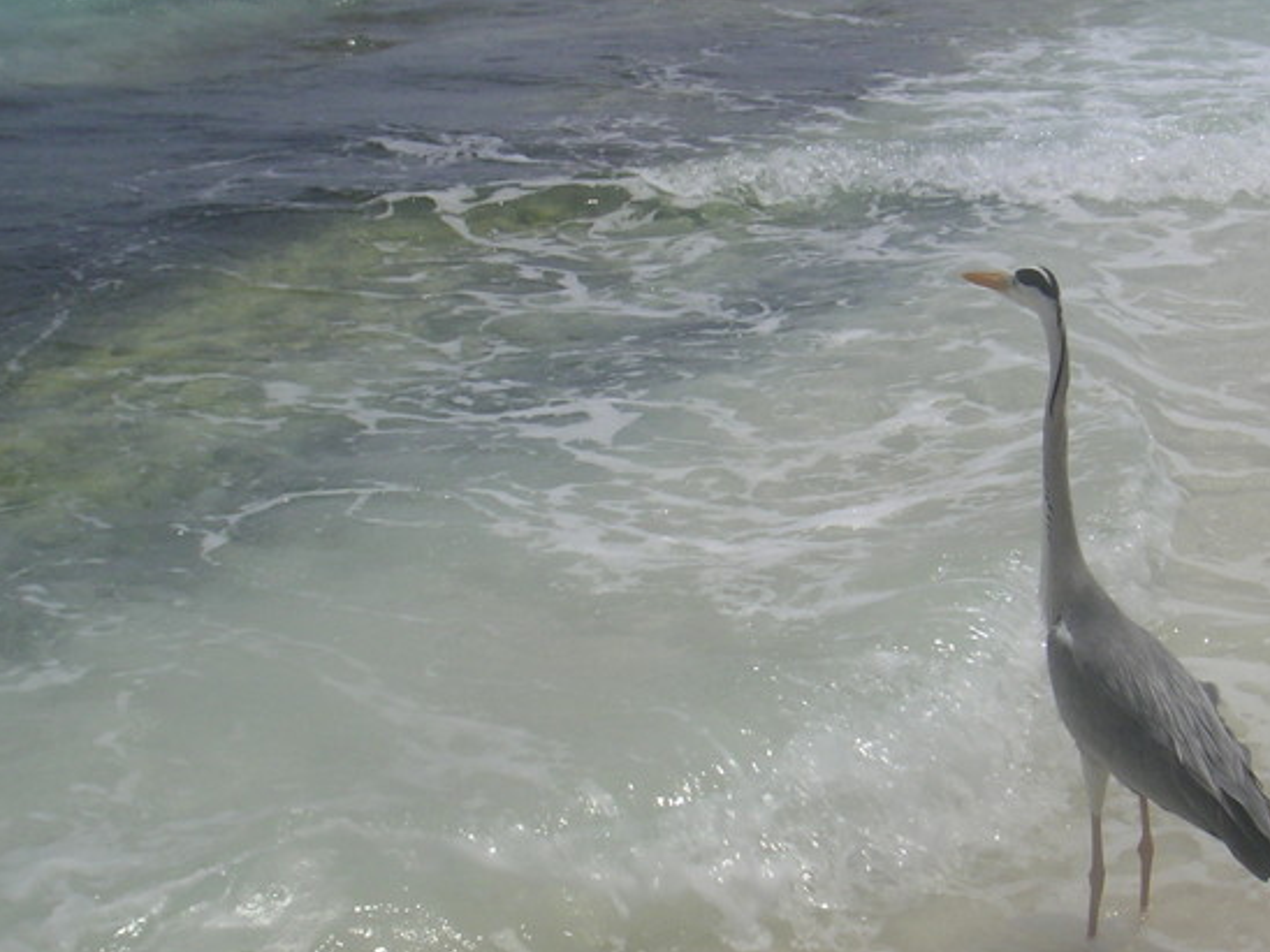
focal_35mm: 62
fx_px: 2275
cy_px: 469
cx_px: 744
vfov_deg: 23.7
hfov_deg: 31.1
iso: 50
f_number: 6.7
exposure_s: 1/350
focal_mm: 6.3
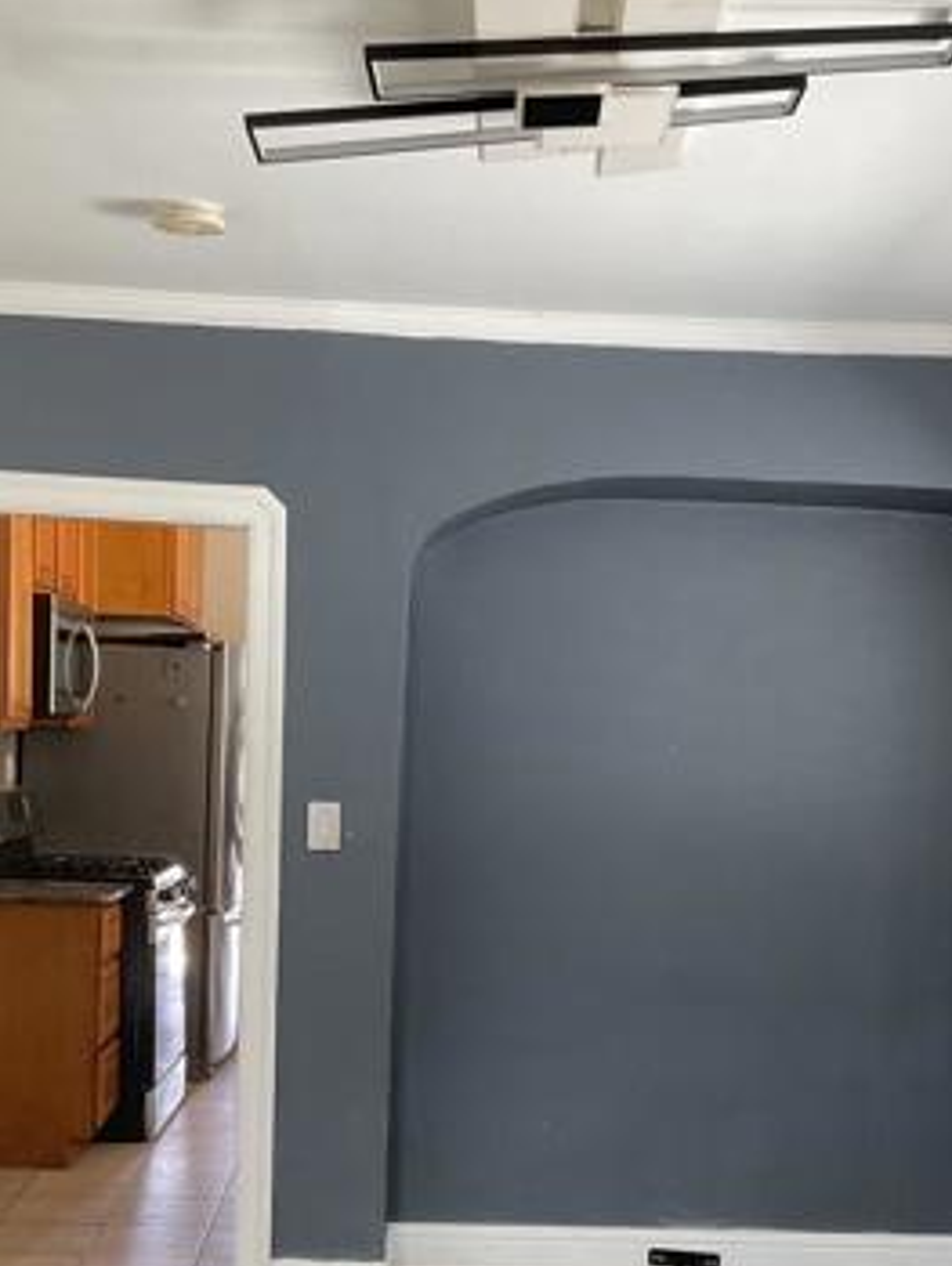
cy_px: 890
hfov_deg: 27.5
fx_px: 1941
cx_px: 514
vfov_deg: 35.6
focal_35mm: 53
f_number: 1.8
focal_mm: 3
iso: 50
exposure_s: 1/60
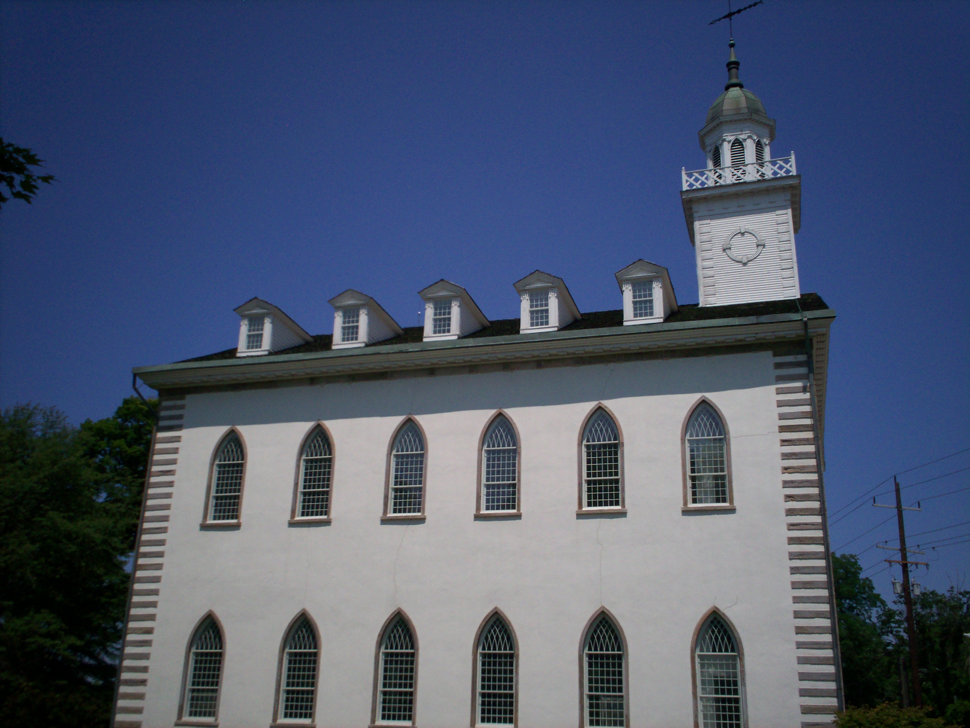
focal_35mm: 36
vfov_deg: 39.7
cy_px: 364
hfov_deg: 51.4
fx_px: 1009
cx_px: 485
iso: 100
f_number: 4.5
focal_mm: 6
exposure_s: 1/1464
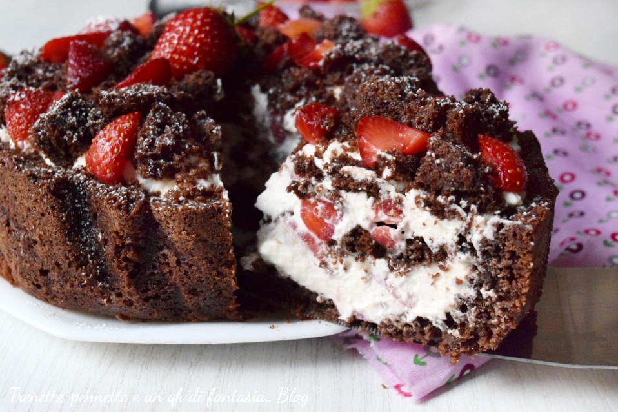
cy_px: 206
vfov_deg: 25.1
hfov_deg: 36.9
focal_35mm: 54
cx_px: 309
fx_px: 927
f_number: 8
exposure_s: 1/500
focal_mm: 36
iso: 3200
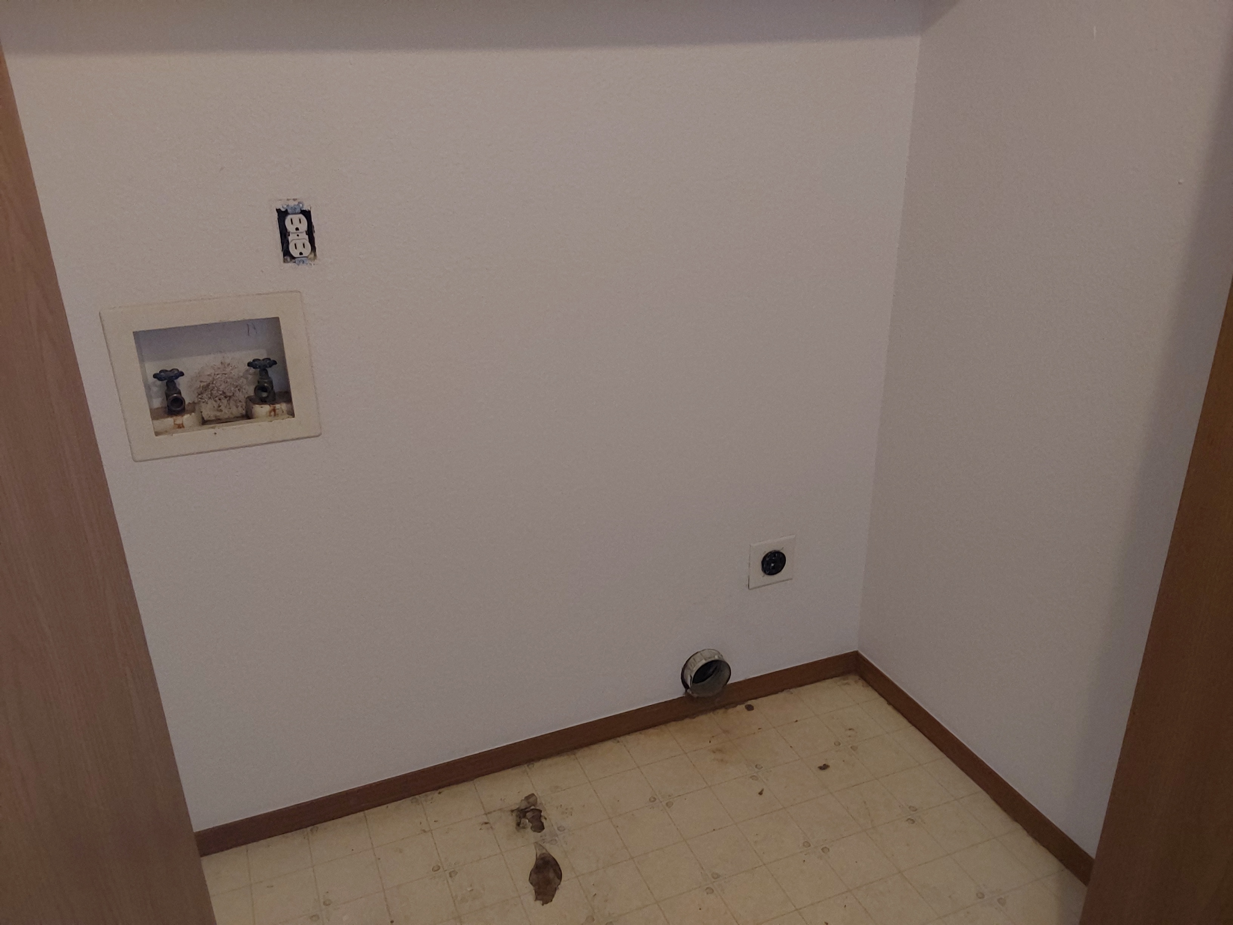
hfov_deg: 63.4
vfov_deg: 49.7
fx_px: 997
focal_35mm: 28
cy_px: 462
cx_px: 616
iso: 250
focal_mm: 2.91
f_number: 1.9
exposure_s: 1/30
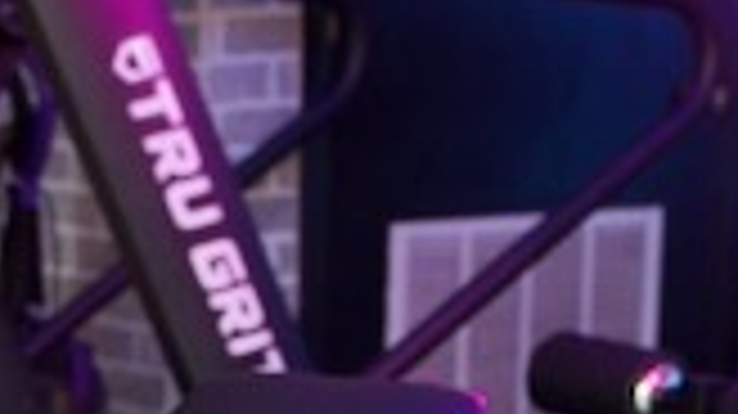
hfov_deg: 12.1
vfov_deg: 6.3
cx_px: 36
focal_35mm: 176
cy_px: 1233
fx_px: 3442
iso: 3200
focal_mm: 30
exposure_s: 1/250
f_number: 2.8
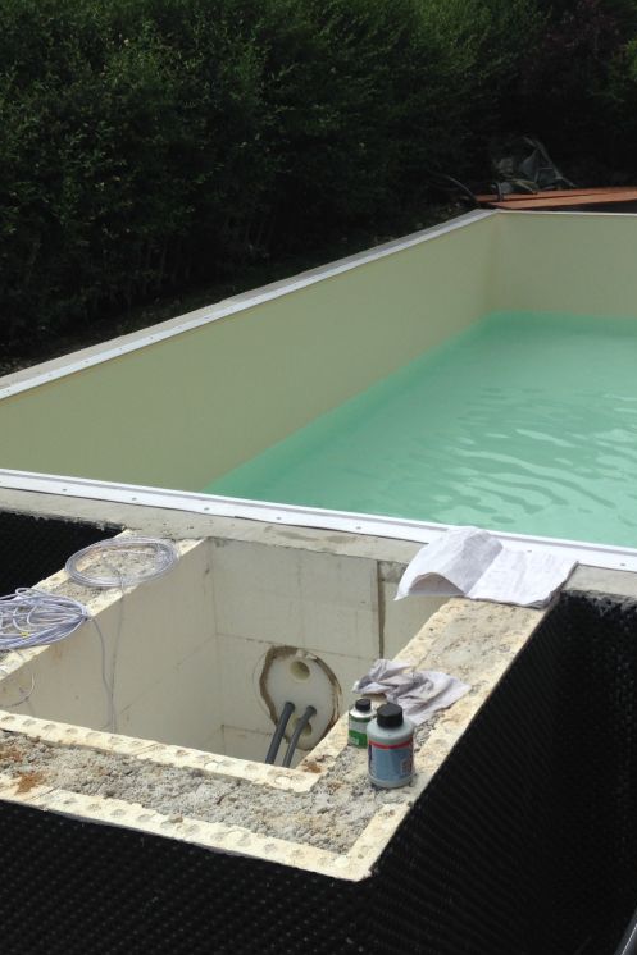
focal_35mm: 46
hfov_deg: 29.0
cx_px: 434
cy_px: 478
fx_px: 1221
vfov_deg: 42.8
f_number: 2.4
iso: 50
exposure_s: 1/2463
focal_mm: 4.12
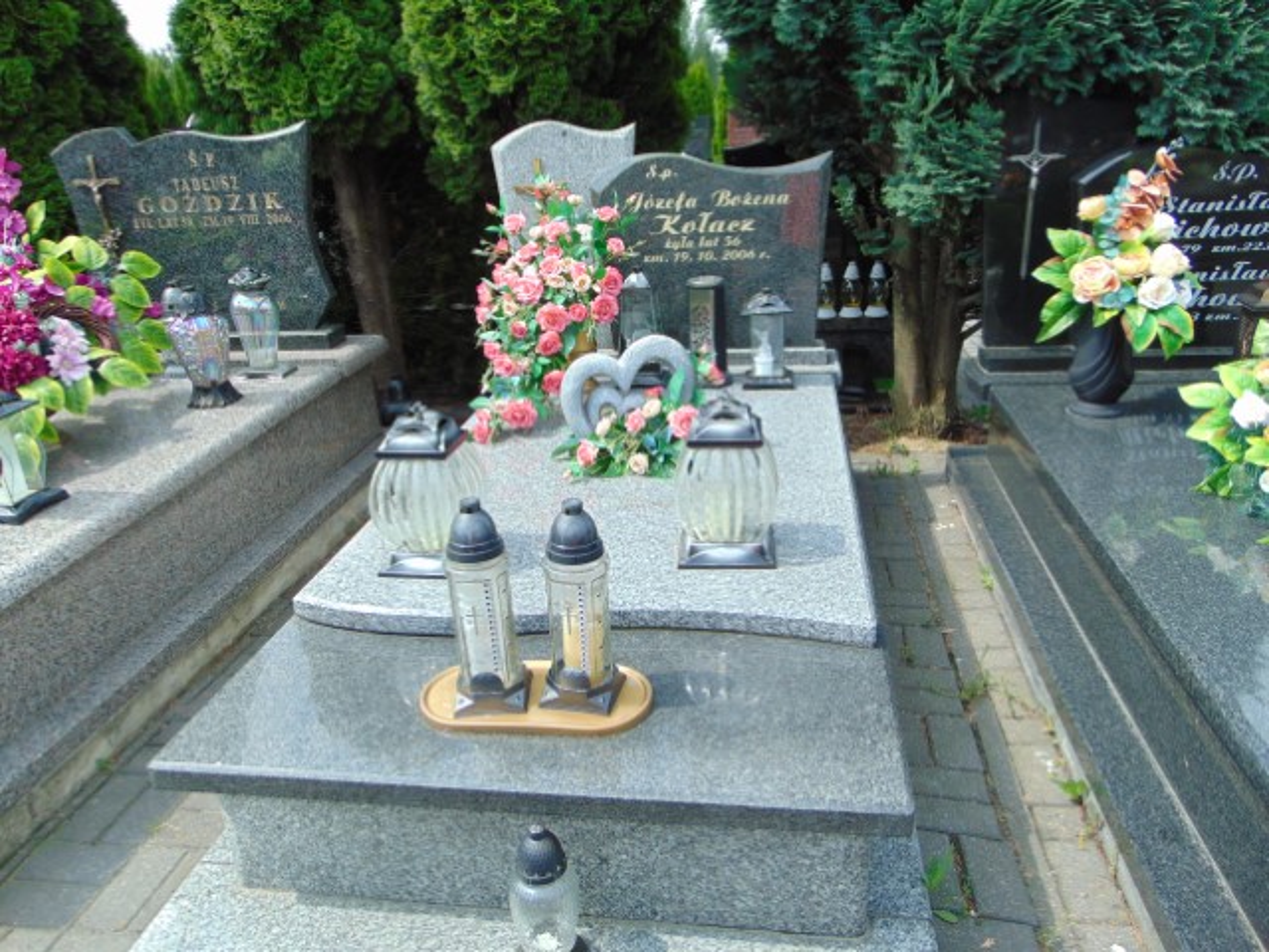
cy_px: 476
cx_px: 634
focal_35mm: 25
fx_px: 916
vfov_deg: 54.9
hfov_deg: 69.4
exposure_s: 1/640
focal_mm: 4.5
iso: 80
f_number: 3
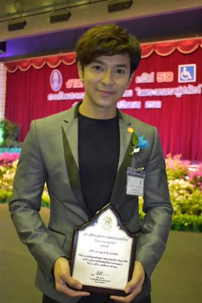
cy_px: 152
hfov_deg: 34.2
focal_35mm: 39
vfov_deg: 49.5
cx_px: 101
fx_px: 328
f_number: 4
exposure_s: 1/60
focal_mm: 26
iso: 1000
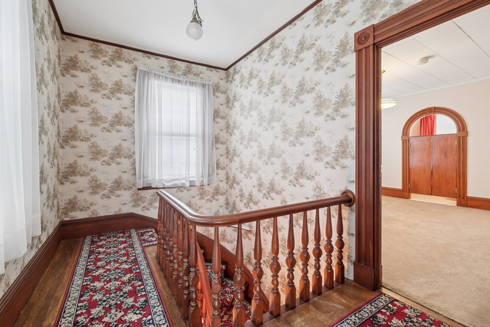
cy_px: 164
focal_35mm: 15
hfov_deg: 100.4
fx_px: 204
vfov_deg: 77.3
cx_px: 245
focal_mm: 10
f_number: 5.6
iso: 400
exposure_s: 1/3.33
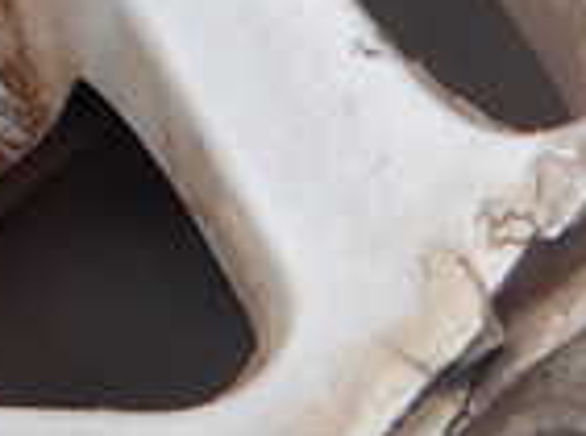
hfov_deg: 14.0
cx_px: 985
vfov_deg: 10.7
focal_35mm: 128
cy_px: 818
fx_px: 2161
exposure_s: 1/500
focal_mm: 5.4
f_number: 3.2
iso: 100
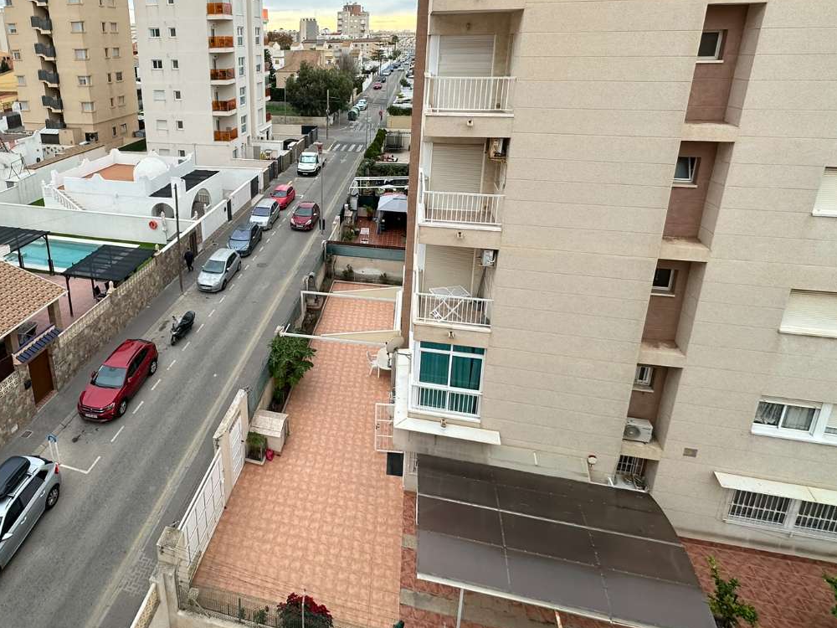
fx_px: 508
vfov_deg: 60.9
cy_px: 179
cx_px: 285
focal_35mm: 21
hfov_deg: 76.7
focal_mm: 2.22
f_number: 2.2
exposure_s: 1/265
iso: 40
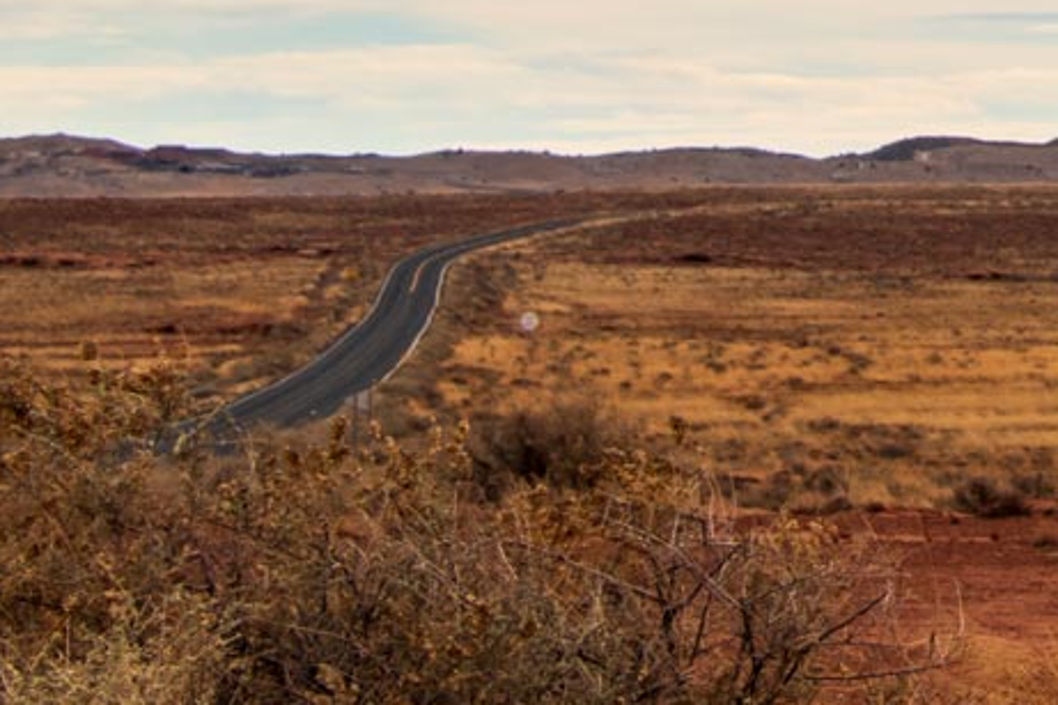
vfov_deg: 4.5
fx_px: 8813
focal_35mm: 300
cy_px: -468
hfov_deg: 6.8
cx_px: 1574
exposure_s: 1/320
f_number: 11
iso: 200
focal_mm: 48
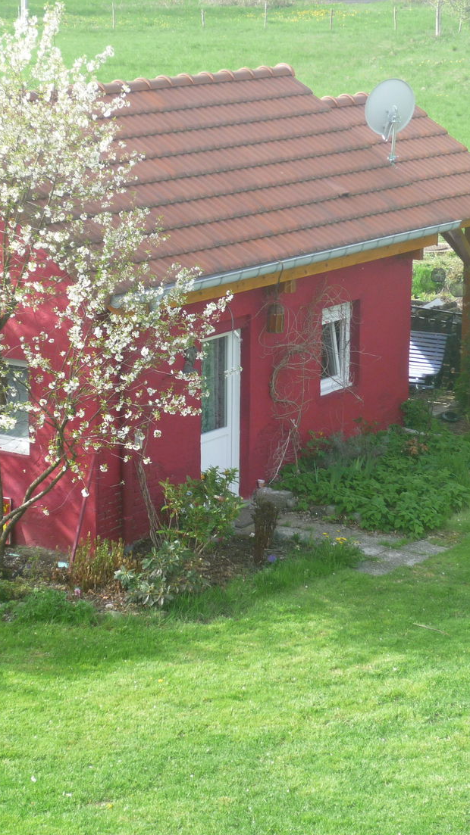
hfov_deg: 12.3
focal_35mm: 98
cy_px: 399
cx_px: 171
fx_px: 2172
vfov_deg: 21.8
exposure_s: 1/125
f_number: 4.2
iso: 100
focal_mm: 13.3
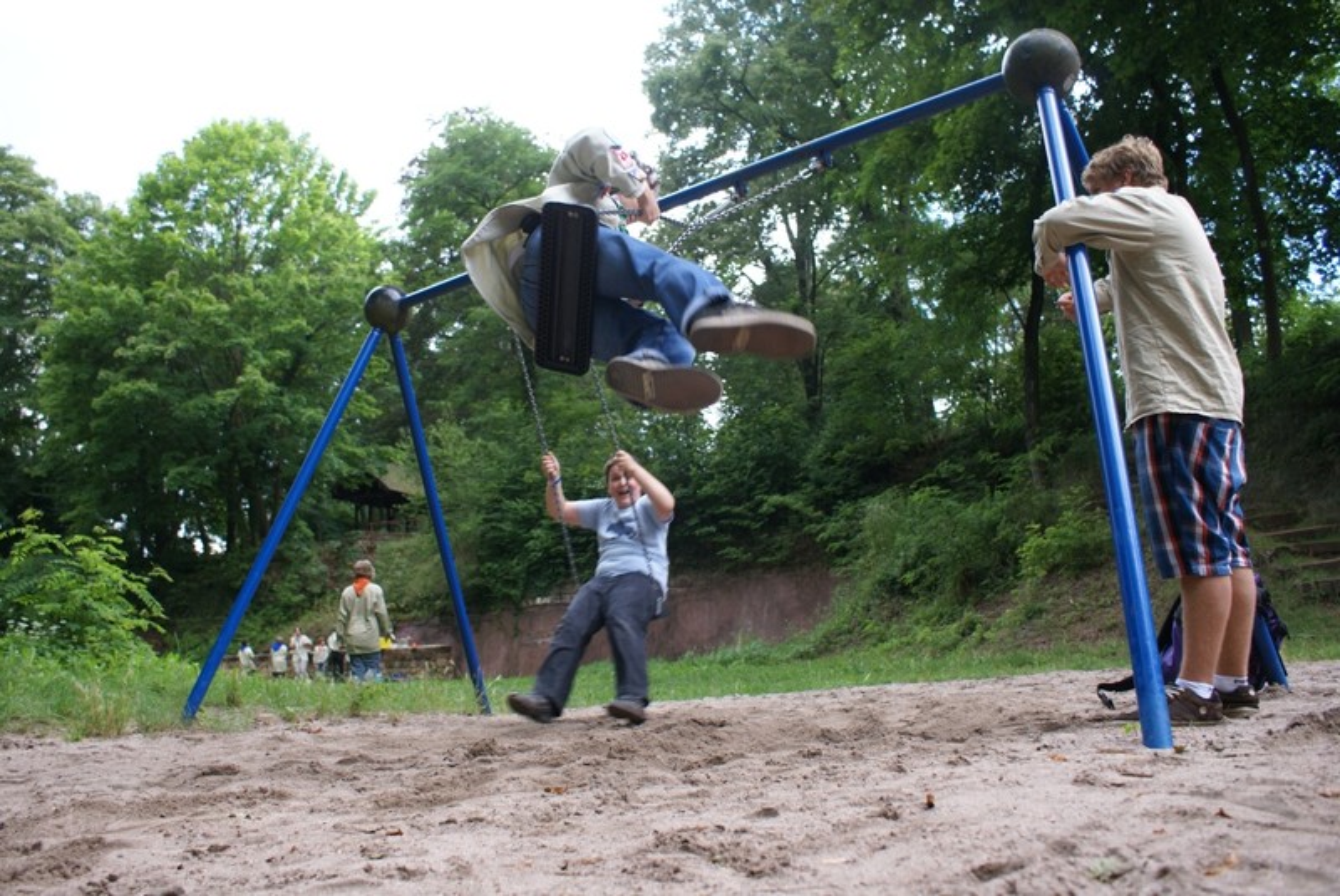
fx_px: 1118
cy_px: 448
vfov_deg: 43.7
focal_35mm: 30
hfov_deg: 61.9
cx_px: 670
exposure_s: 1/125
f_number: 4
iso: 125
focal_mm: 20
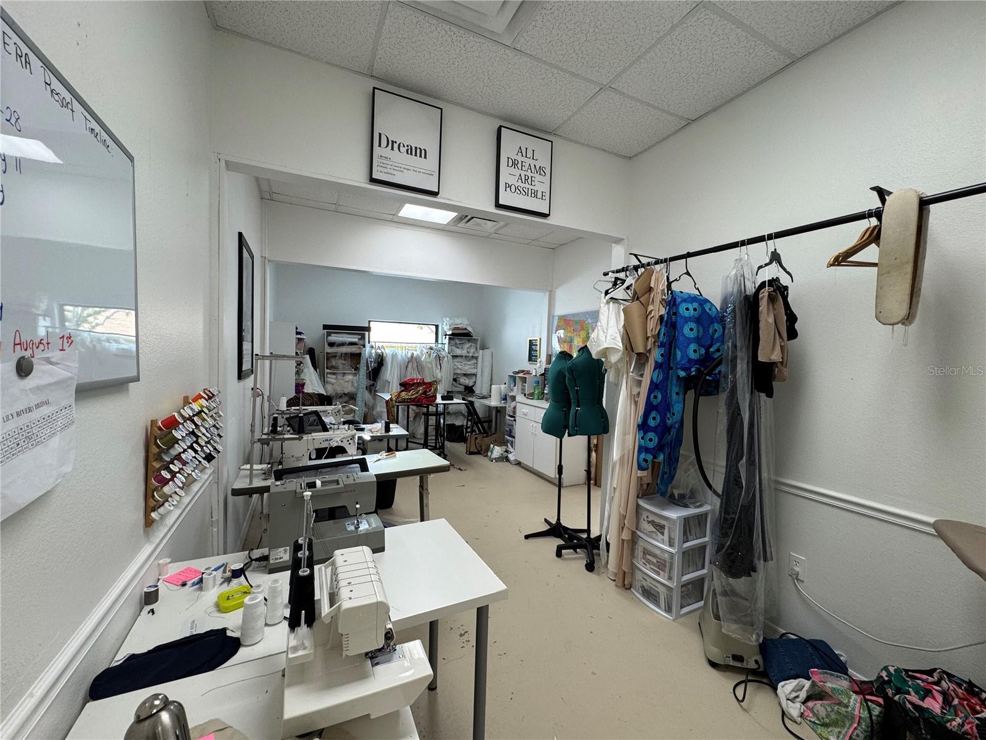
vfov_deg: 85.7
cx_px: 493
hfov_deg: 102.1
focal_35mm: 14
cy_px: 370
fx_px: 399
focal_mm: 2.22
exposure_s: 1/120
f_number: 2.2
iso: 125
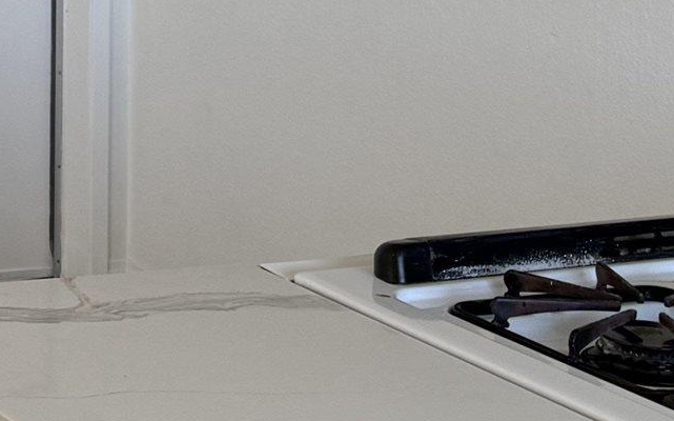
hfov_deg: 15.4
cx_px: -417
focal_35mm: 122
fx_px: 2240
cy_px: -233
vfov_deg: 10.3
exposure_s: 1/142
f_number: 1.78
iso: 50
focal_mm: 6.76
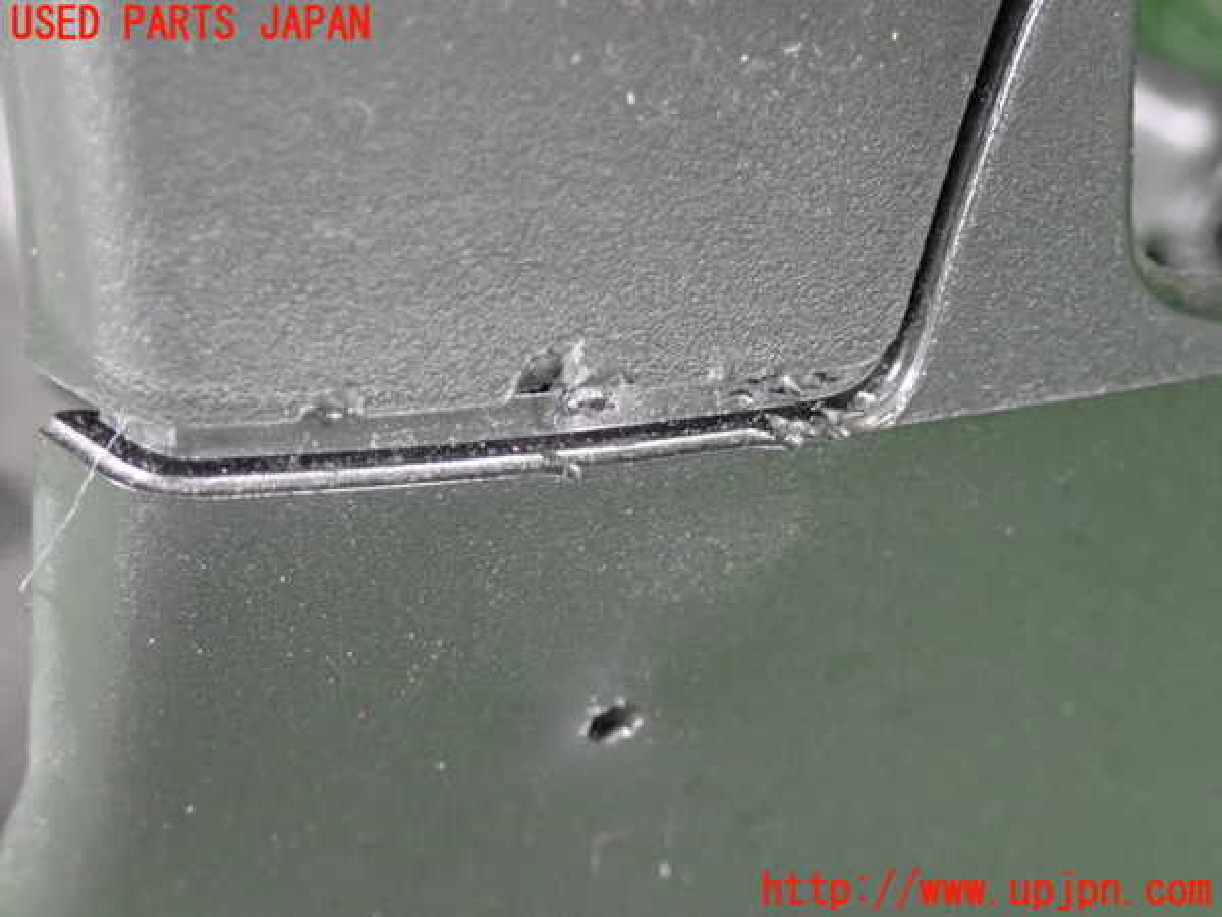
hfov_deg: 25.3
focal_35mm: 77
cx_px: 611
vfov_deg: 19.1
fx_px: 2718
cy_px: 458
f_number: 4.1
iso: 3200
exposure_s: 1/50
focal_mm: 13.65
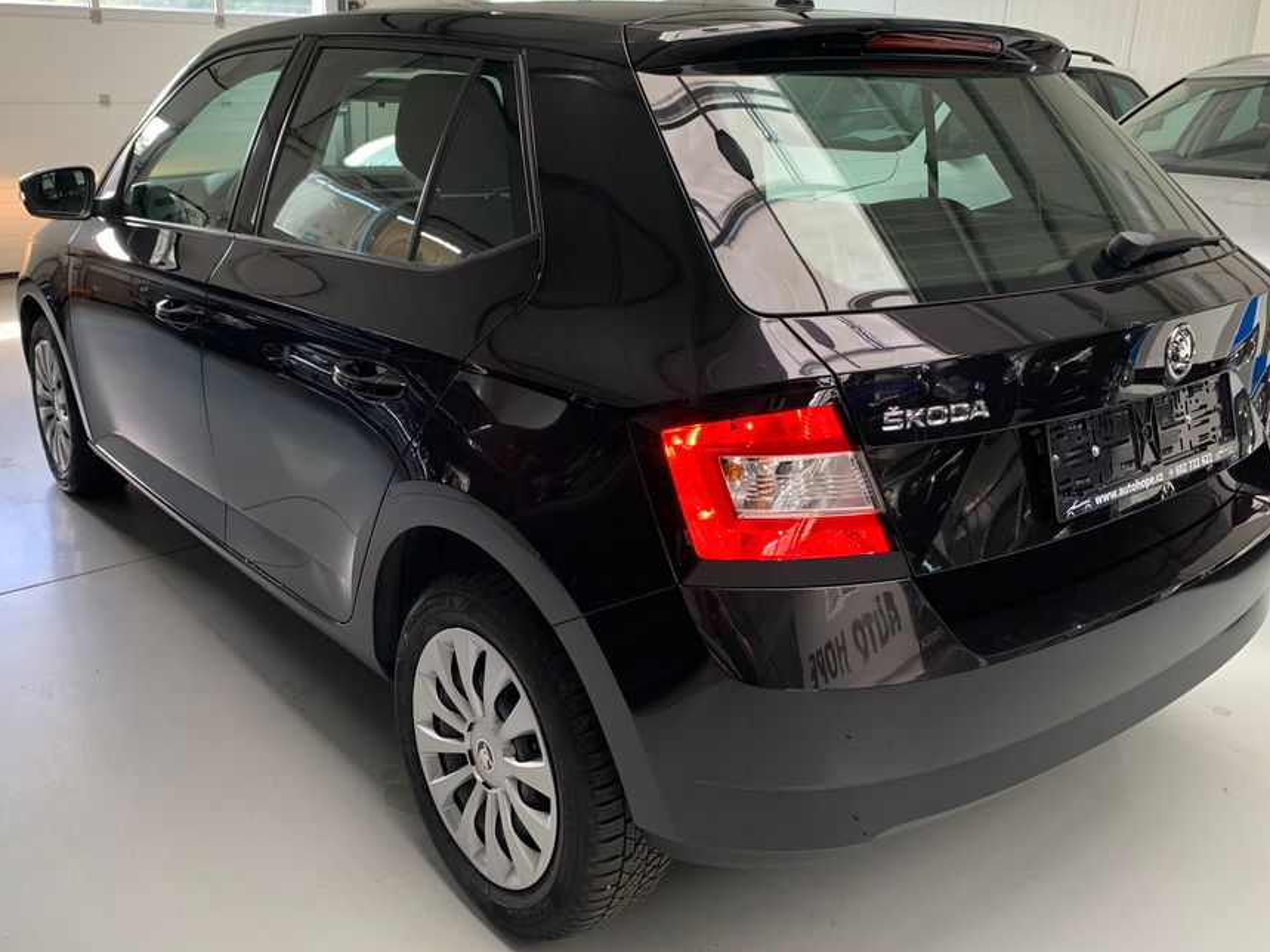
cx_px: 612
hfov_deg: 58.3
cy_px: 445
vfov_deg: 45.4
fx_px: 1137
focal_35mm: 31
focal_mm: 4.25
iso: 100
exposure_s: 1/64
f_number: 1.8
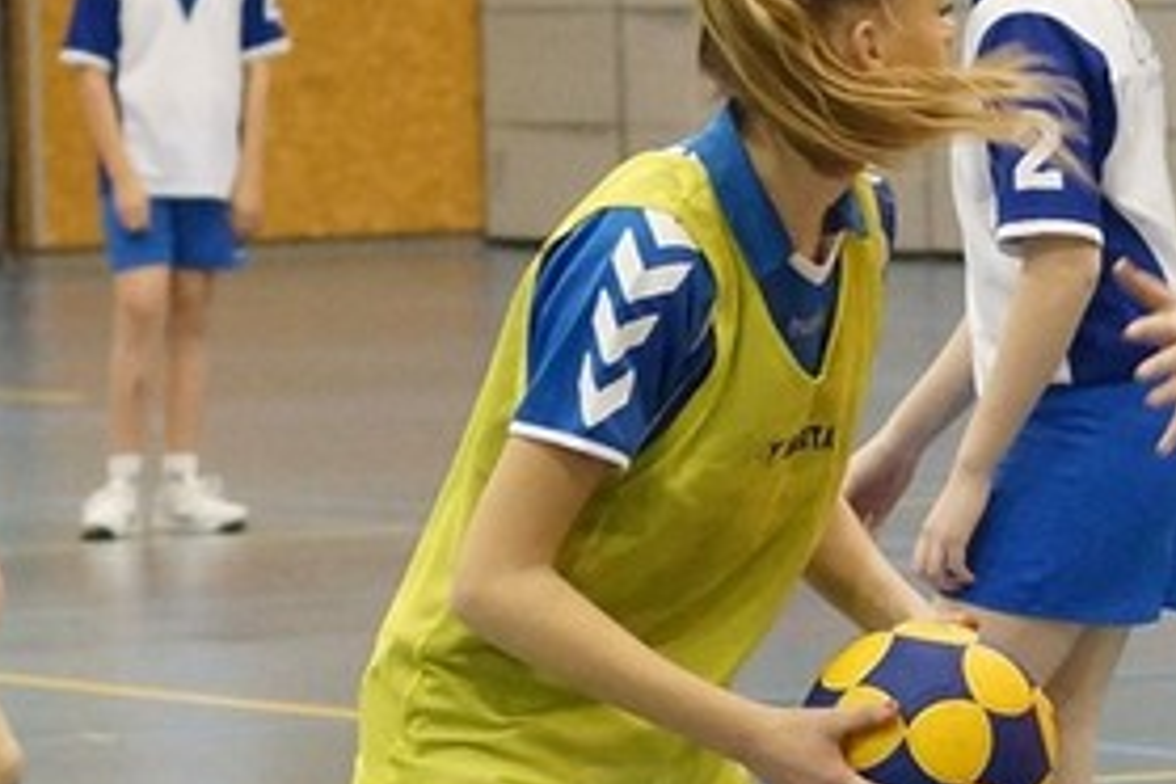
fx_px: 8983
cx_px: 704
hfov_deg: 7.5
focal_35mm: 275
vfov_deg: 5.0
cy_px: 653
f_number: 2.8
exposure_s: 1/250
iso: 1600
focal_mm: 50
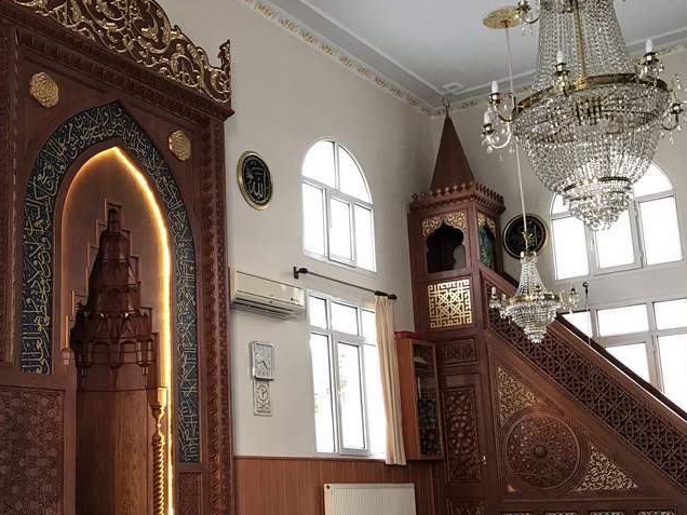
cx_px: 234
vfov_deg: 30.8
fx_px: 933
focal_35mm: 47
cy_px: 297
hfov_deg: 40.0
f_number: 1.8
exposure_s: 1/20
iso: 40
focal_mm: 3.99
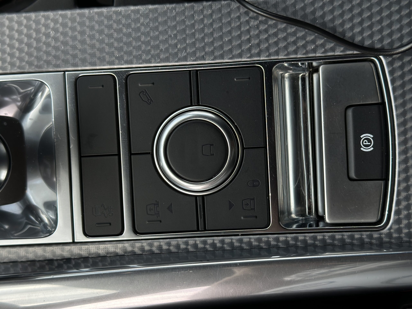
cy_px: 154
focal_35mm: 48
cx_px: 206
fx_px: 571
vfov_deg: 30.3
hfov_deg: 39.7
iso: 80
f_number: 1.78
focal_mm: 6.86
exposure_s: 1/1323
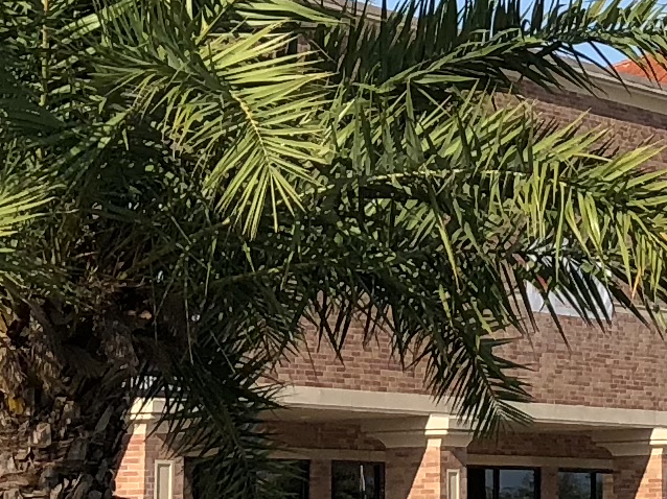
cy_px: -199
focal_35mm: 177
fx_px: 3409
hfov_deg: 11.0
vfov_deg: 8.2
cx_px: 704
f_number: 1.8
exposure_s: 1/1845
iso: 20
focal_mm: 4
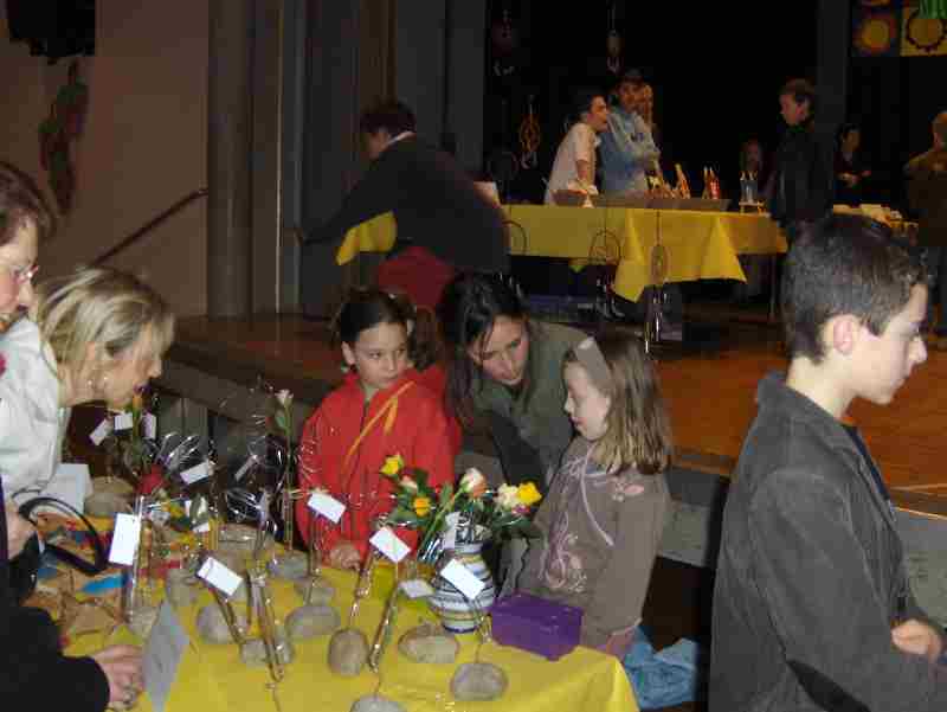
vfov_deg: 40.7
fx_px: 958
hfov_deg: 52.6
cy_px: 356
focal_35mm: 35
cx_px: 474
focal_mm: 7.5
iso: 100
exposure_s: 1/60
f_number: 2.8
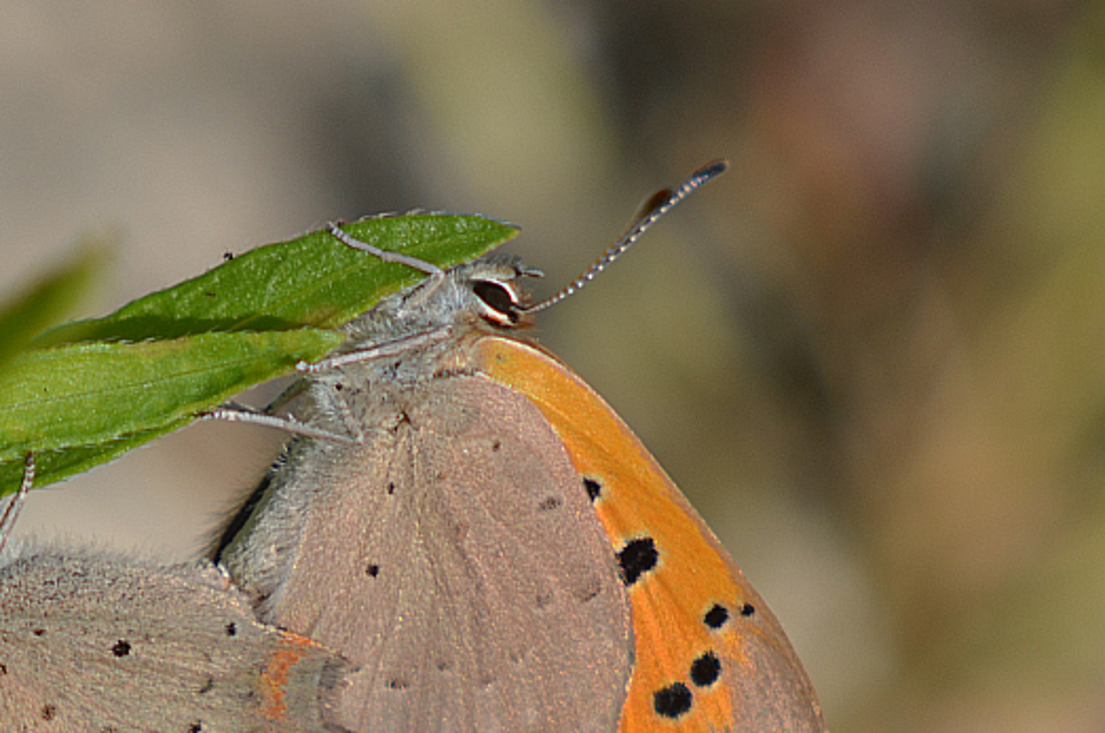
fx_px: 17990
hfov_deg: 3.5
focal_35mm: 587
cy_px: 646
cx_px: 273
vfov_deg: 2.3
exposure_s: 1/640
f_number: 8
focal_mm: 200
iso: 100
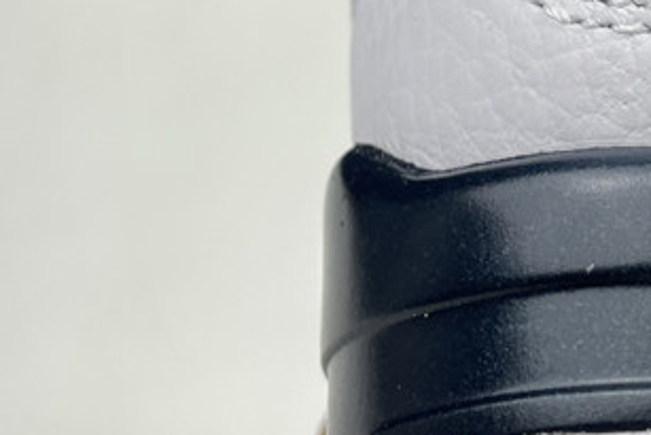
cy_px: -79
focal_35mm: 88
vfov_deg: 15.0
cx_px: 517
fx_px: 1592
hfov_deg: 22.8
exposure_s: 1/100
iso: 40
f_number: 1.6
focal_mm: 4.2
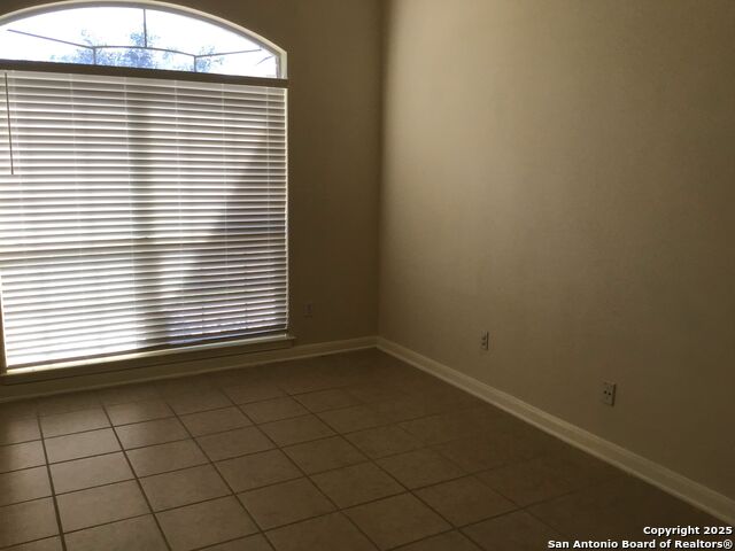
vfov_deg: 45.4
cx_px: 368
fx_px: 658
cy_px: 276
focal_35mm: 31
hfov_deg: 58.4
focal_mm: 3.3
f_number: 2.4
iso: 25
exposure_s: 1/120
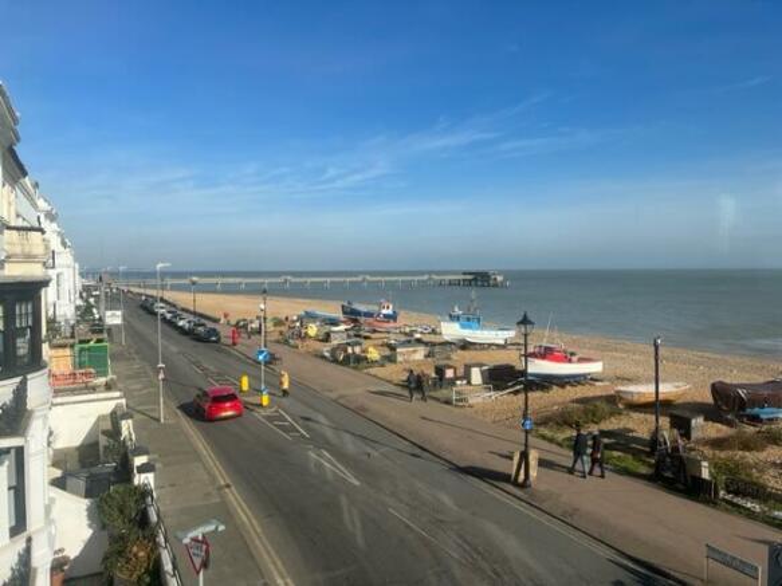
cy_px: 293
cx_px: 391
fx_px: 587
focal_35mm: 26
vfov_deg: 53.0
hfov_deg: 67.3
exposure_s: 1/5882
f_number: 1.5
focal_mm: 5.7
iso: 50
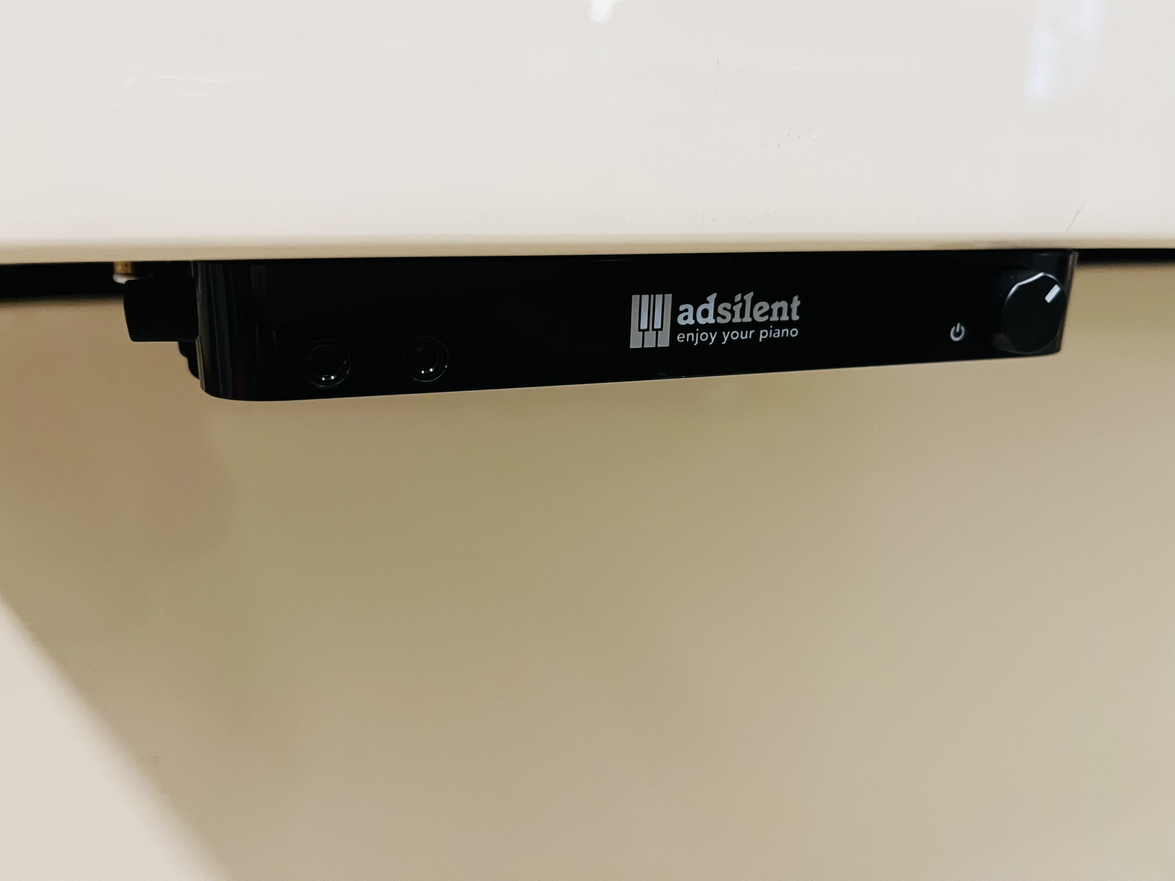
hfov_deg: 67.3
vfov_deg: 53.1
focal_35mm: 26
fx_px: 883
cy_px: 440
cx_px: 588
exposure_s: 1/50
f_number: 1.6
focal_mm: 5.1
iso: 400
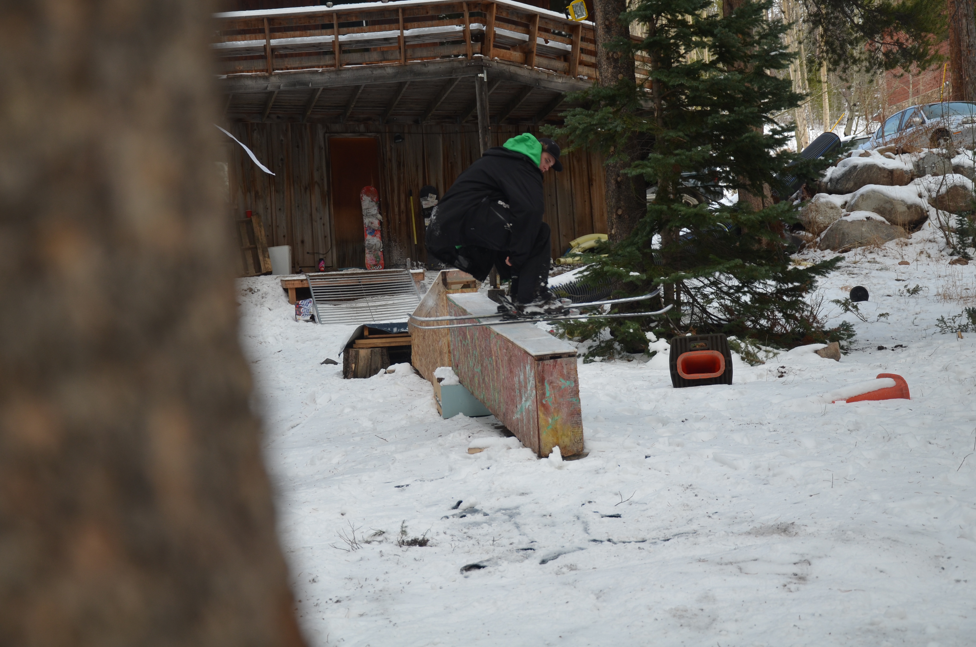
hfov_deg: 28.1
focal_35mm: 72
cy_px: 324
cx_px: 488
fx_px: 1948
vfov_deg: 18.8
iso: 220
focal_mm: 48
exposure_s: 1/125
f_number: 5.6
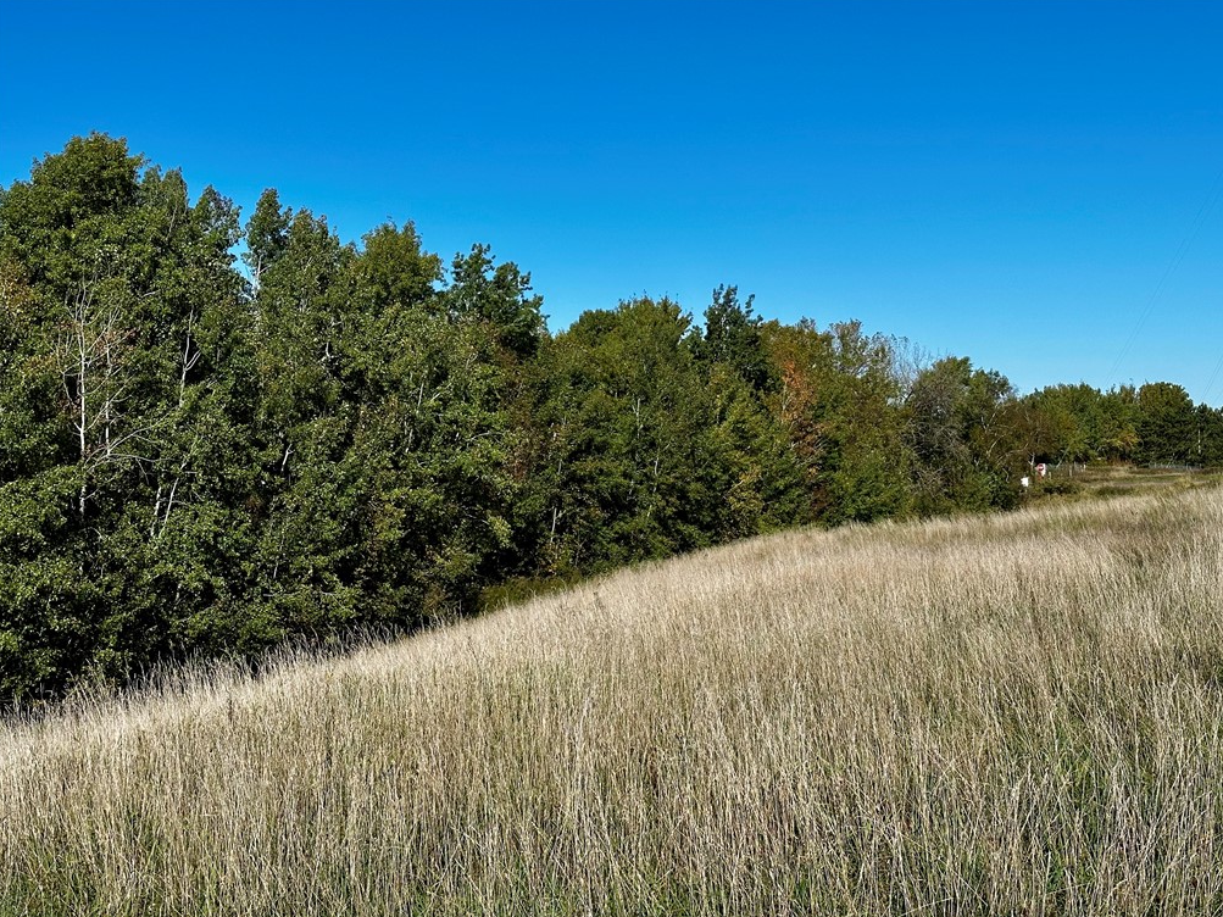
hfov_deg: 38.9
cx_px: 618
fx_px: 1731
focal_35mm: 49
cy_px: 463
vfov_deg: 29.7
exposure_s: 1/5000
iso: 64
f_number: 1.78
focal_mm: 6.86
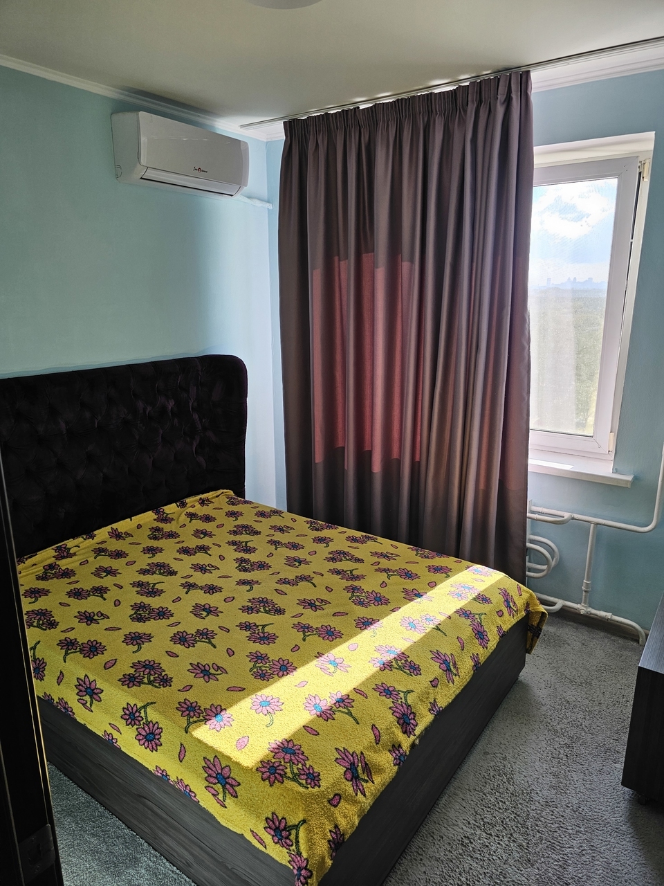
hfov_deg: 58.9
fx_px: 588
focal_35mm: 23
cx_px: 332
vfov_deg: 73.9
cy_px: 443
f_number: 1.7
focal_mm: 6.3
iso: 40
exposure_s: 1/100
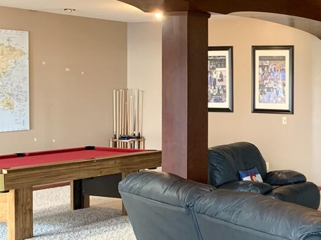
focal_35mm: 70
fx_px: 649
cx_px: 381
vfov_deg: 21.0
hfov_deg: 25.1
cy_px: 117
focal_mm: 4.25
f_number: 1.8
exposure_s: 1/40
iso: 400
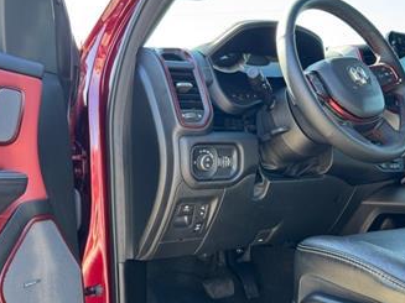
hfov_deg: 40.3
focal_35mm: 47
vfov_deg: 30.1
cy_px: 244
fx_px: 550
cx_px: 165
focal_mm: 6.76
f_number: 1.78
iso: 100
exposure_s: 1/121
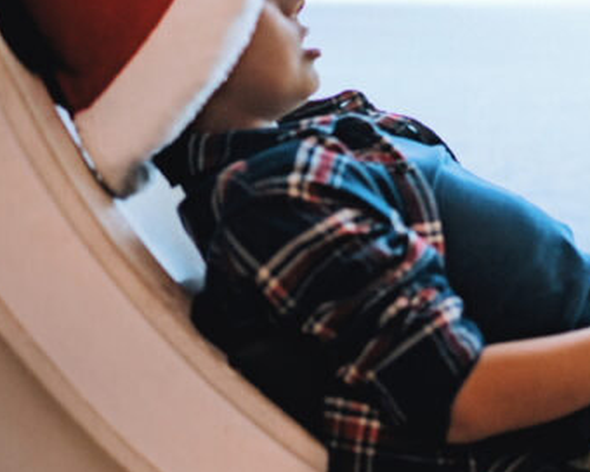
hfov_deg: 18.0
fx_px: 1729
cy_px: 18
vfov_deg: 15.3
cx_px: 783
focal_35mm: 99
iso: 250
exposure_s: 1/2000
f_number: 1.8
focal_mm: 35
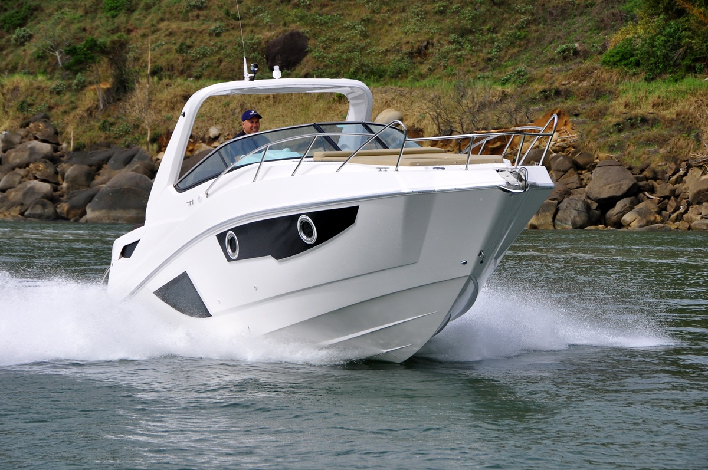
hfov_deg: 14.4
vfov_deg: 9.6
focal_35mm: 142
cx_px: 354
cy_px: 235
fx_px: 2799
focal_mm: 95
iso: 200
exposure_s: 1/1000
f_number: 9
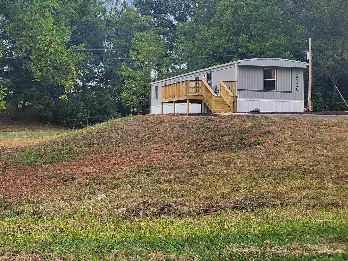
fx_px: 442
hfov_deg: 40.7
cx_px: 57
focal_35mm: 44
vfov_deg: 32.7
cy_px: 94
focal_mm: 5.4
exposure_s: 1/270
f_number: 1.8
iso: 20
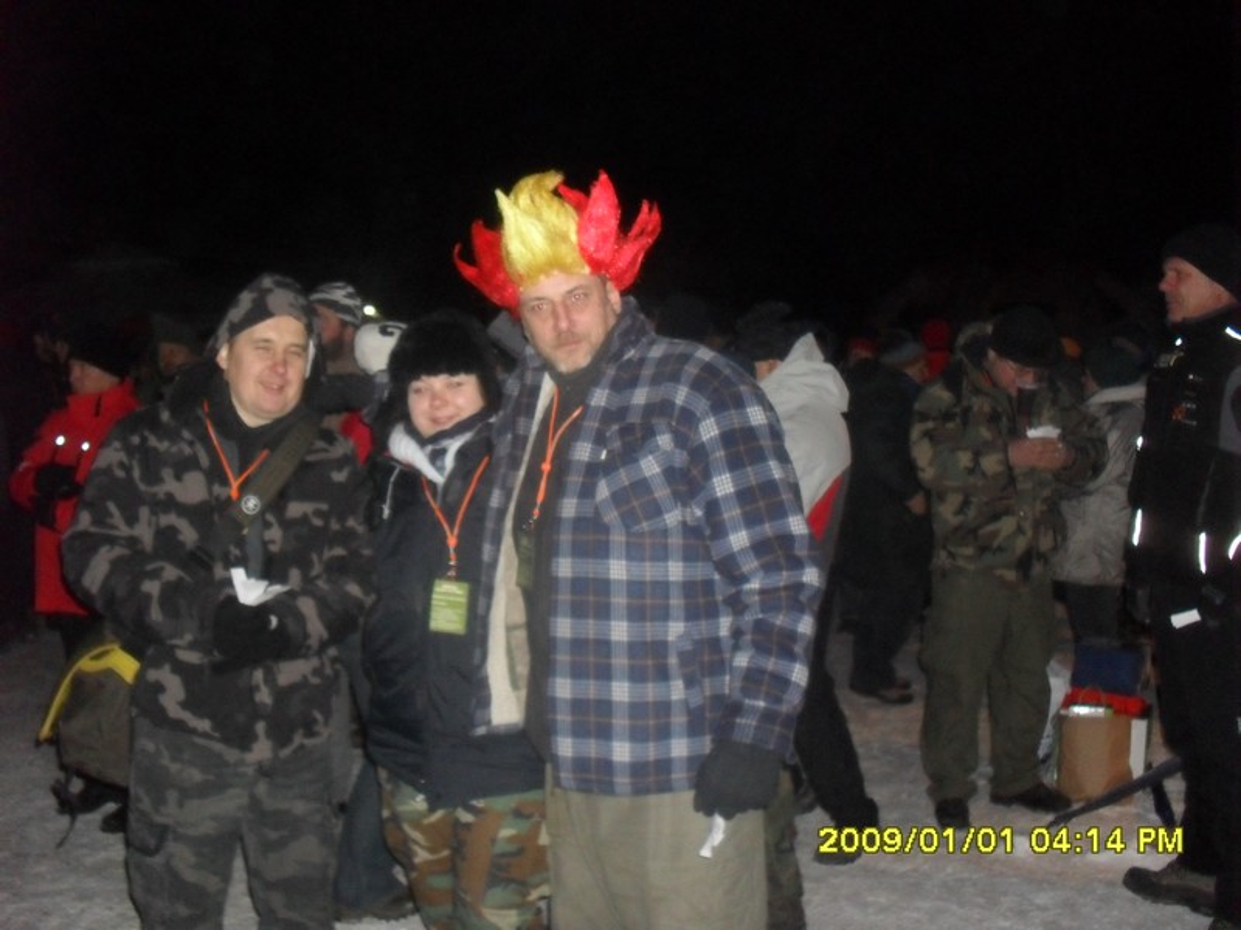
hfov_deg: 52.6
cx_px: 620
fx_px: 1255
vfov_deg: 40.7
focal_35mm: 35
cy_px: 465
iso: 400
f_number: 3.2
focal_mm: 6.3
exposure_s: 1/45
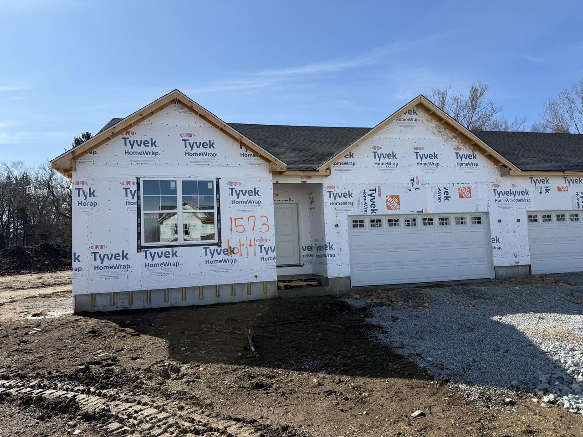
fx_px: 404
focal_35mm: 24
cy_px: 218
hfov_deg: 71.6
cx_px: 292
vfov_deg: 56.8
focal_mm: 6.76
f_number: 1.78
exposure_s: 1/4975
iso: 80
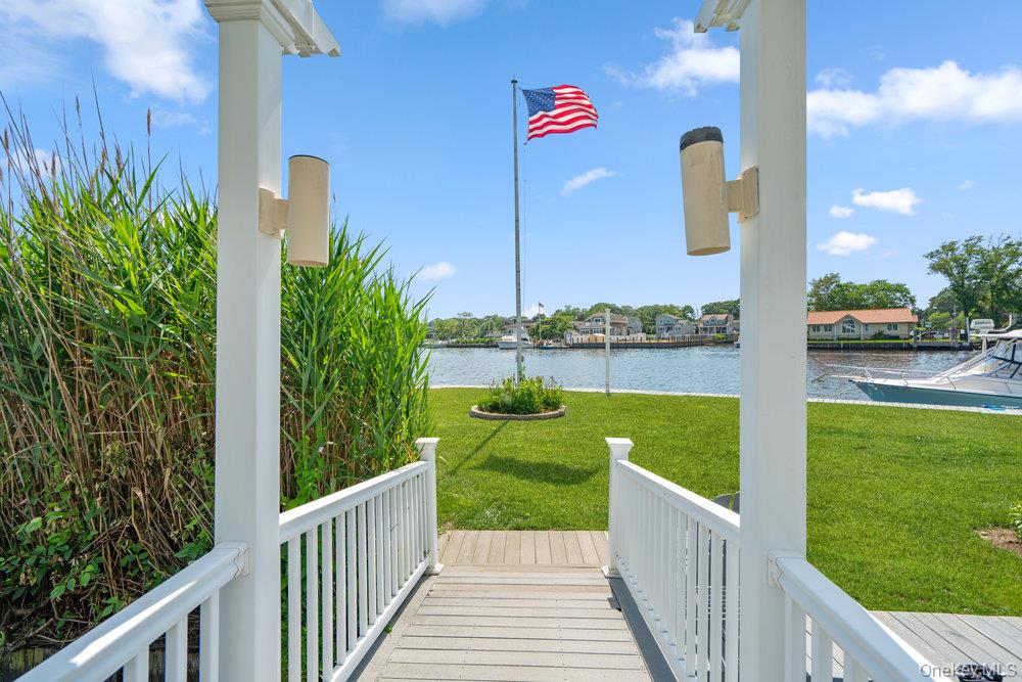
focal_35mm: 16
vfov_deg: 73.8
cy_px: 341
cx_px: 511
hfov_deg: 96.7
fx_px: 454
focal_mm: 16
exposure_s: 1/200
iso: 50
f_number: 5.6
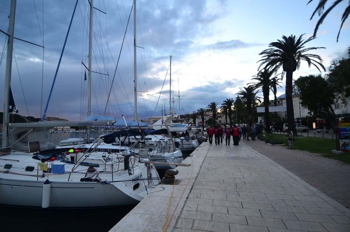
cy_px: 116
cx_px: 175
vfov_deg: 67.1
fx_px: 175
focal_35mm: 18
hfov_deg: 90.1
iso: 560
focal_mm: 12
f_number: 4
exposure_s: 1/320
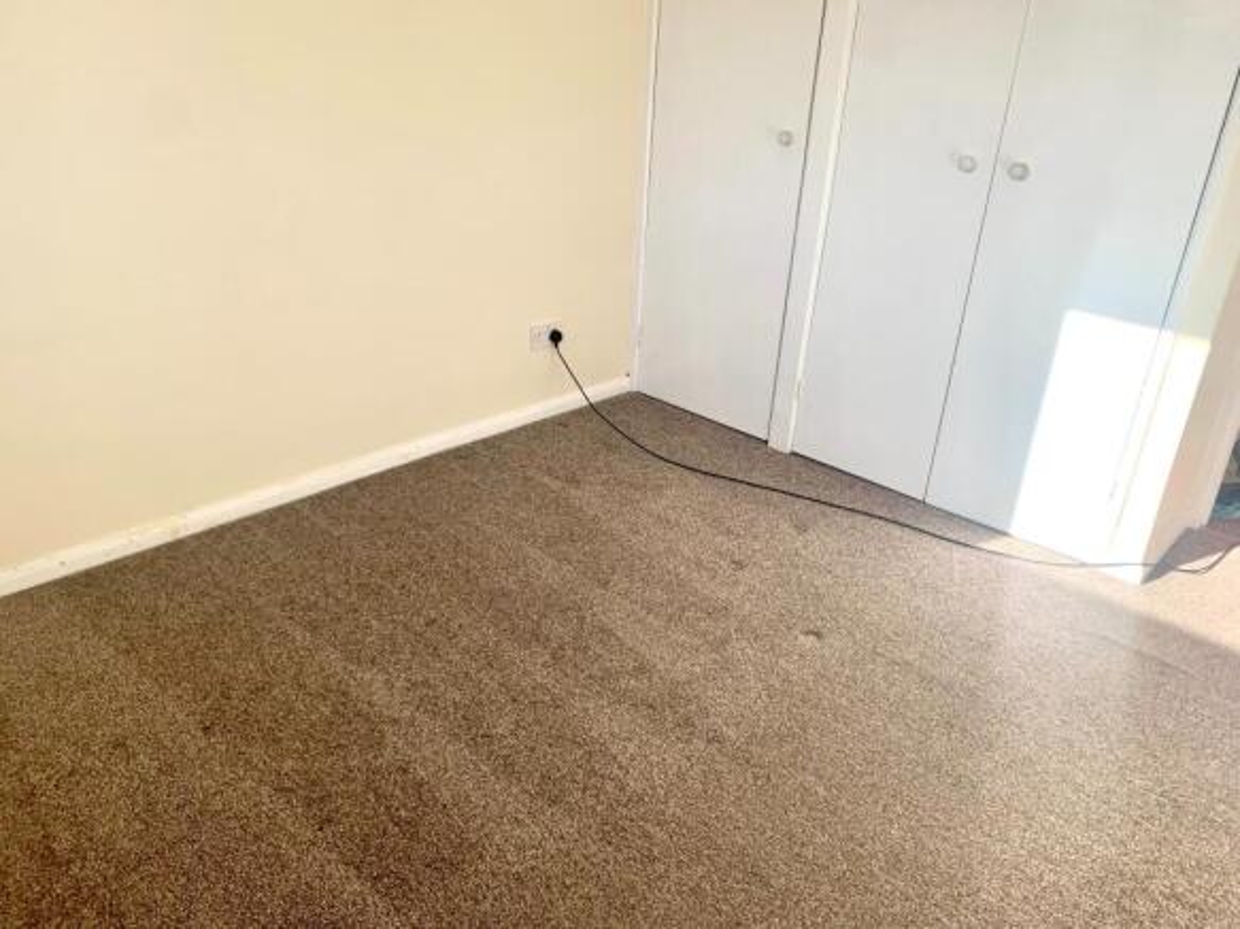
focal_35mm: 26
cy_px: 464
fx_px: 931
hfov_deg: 67.3
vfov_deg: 53.0
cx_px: 620
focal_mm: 4.25
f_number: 1.8
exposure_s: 1/315
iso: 25
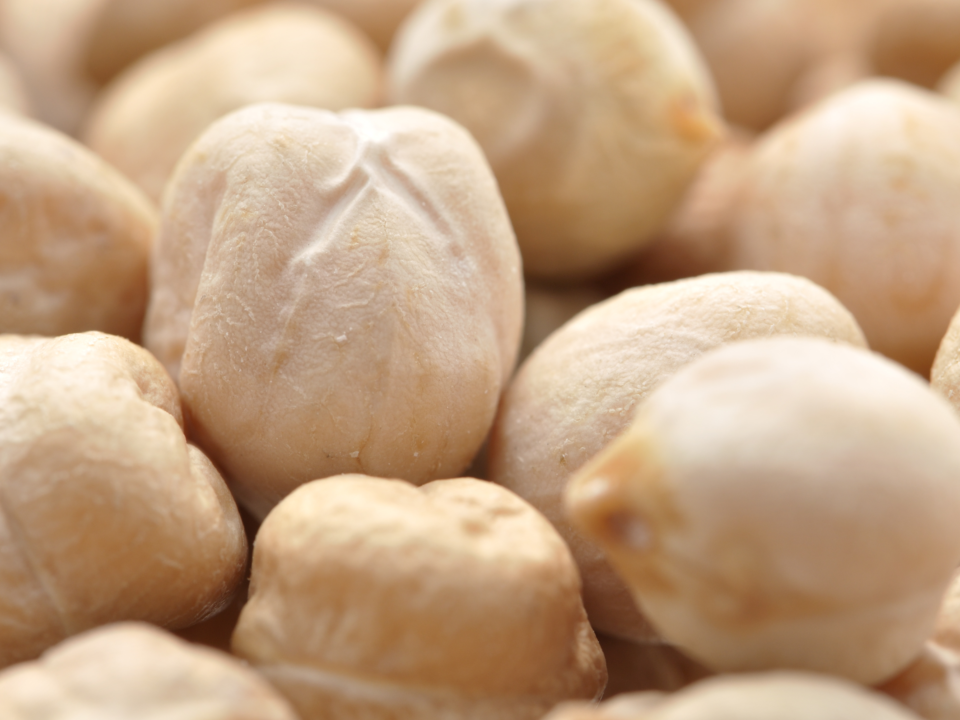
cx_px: 468
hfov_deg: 19.3
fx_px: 2829
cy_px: 354
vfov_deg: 14.5
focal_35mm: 102
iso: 200
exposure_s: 1/80
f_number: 16
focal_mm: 60
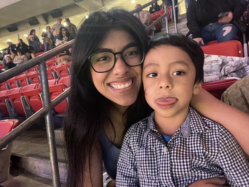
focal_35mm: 23
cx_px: 124
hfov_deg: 73.9
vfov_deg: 58.9
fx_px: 165
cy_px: 94
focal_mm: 2.71
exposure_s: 1/15
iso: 1000
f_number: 2.2
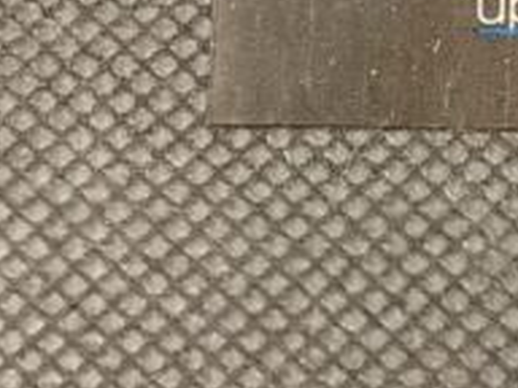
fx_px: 1676
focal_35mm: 112
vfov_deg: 13.2
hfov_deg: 17.1
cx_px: 537
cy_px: 86
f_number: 1.8
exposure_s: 1/60
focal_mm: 3.99
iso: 250
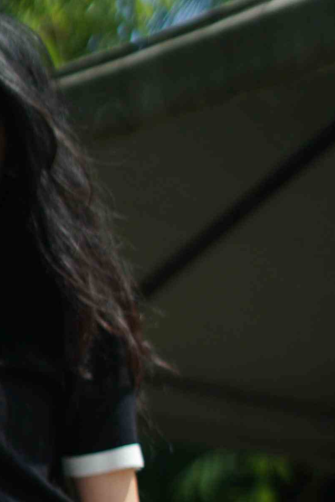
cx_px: -78
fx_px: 2468
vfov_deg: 11.0
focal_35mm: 177
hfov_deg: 7.7
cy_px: 821
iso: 200
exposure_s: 1/8000
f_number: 1.8
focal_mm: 50
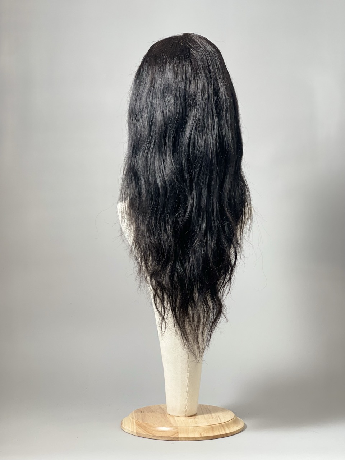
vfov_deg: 30.3
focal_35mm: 64
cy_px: 230
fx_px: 850
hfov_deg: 22.9
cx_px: 172
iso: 80
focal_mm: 7.5
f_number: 2.2
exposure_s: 1/100
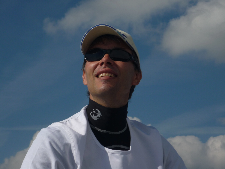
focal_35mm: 100
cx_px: 112
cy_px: 84
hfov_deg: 19.6
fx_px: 650
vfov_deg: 14.8
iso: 100
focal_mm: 16.5
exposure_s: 1/250
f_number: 14
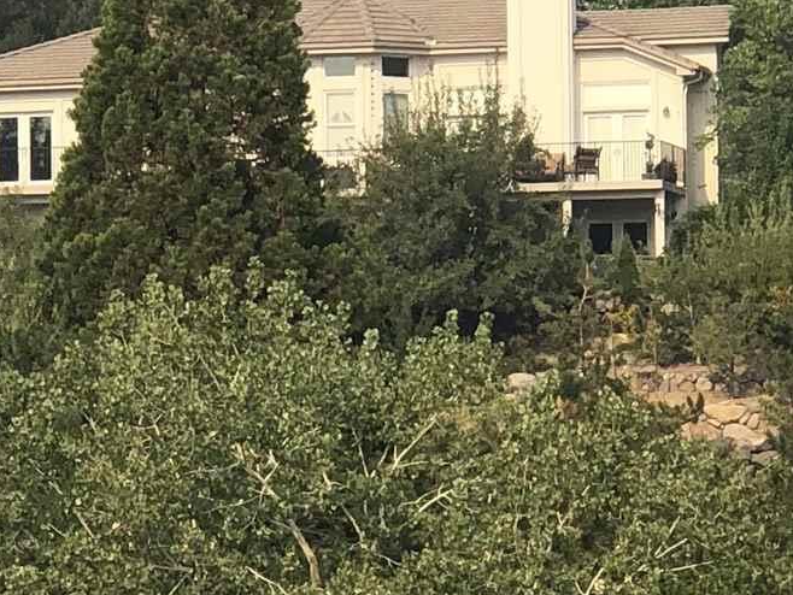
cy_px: 556
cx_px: 265
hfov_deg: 7.4
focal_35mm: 266
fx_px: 6096
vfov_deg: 5.6
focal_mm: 6.6
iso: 20
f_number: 2.8
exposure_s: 1/631
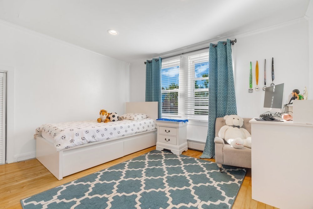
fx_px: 139
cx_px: 156
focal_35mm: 16
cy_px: 104
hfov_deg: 96.7
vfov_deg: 73.8
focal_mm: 16
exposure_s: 1/2
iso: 200
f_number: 8
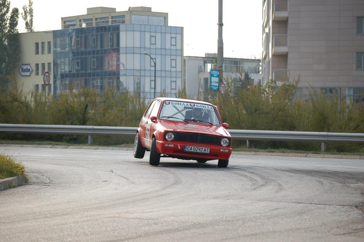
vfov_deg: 10.1
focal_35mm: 135
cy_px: 121
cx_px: 182
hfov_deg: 15.2
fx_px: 1364
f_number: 4.5
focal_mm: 90
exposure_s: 1/1000
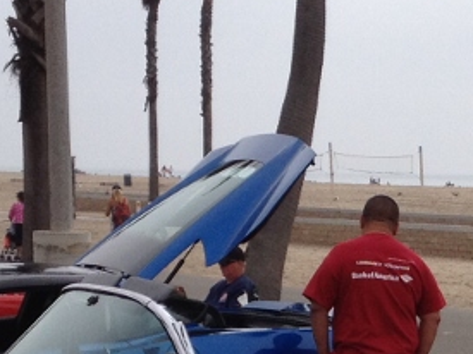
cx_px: 540
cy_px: 528
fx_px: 2226
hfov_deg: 11.9
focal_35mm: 163
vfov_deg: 8.9
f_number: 2.4
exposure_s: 1/1972
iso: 50
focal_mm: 4.28
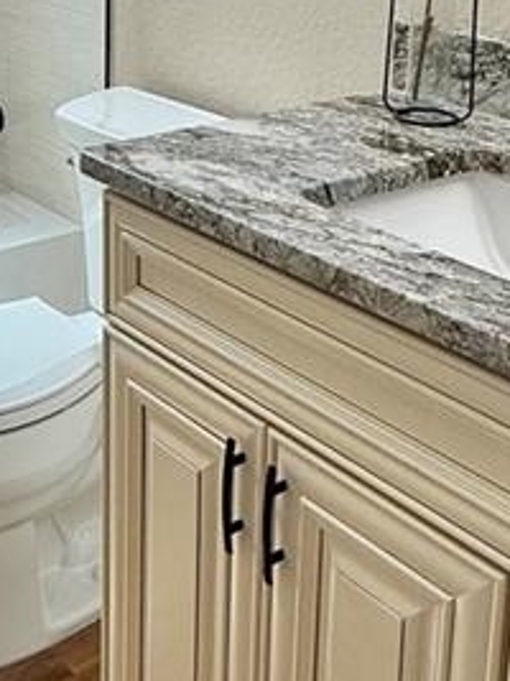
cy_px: 71
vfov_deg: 29.5
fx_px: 1239
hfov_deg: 23.1
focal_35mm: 63
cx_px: 158
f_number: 2.2
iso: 64
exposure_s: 1/141
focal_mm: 2.22
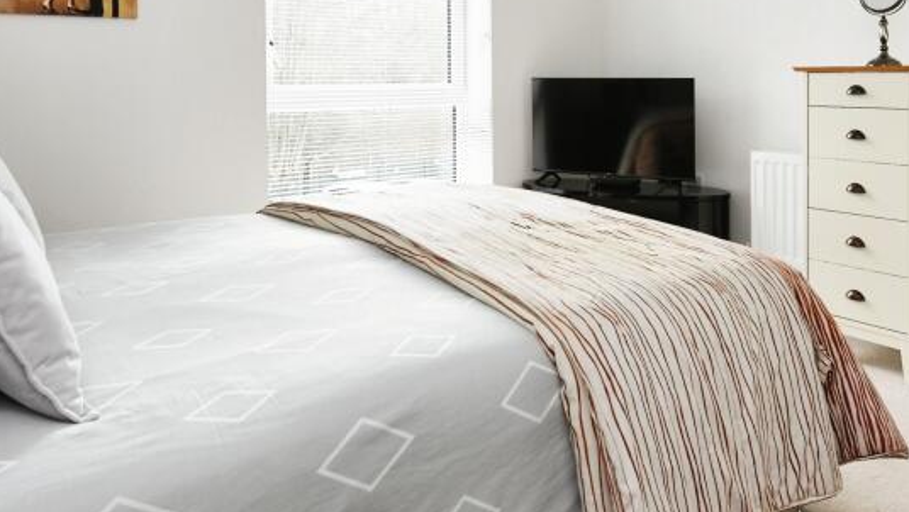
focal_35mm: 32
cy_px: 94
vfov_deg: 35.4
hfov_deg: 60.8
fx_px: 772
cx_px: 509
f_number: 7.1
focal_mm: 16
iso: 800
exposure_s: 1/100
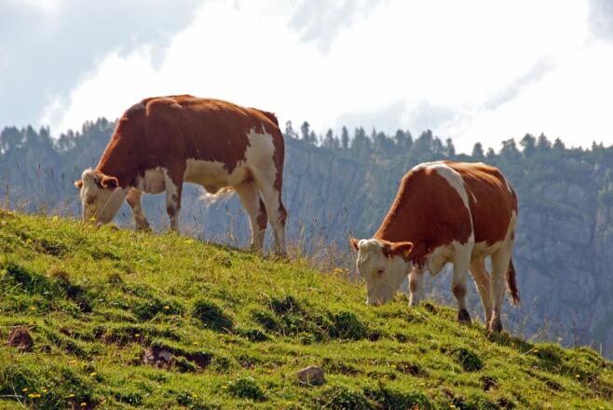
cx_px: 306
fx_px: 4346
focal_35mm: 255
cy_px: 205
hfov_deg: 8.1
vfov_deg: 5.4
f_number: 10
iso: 160
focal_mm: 170
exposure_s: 1/125
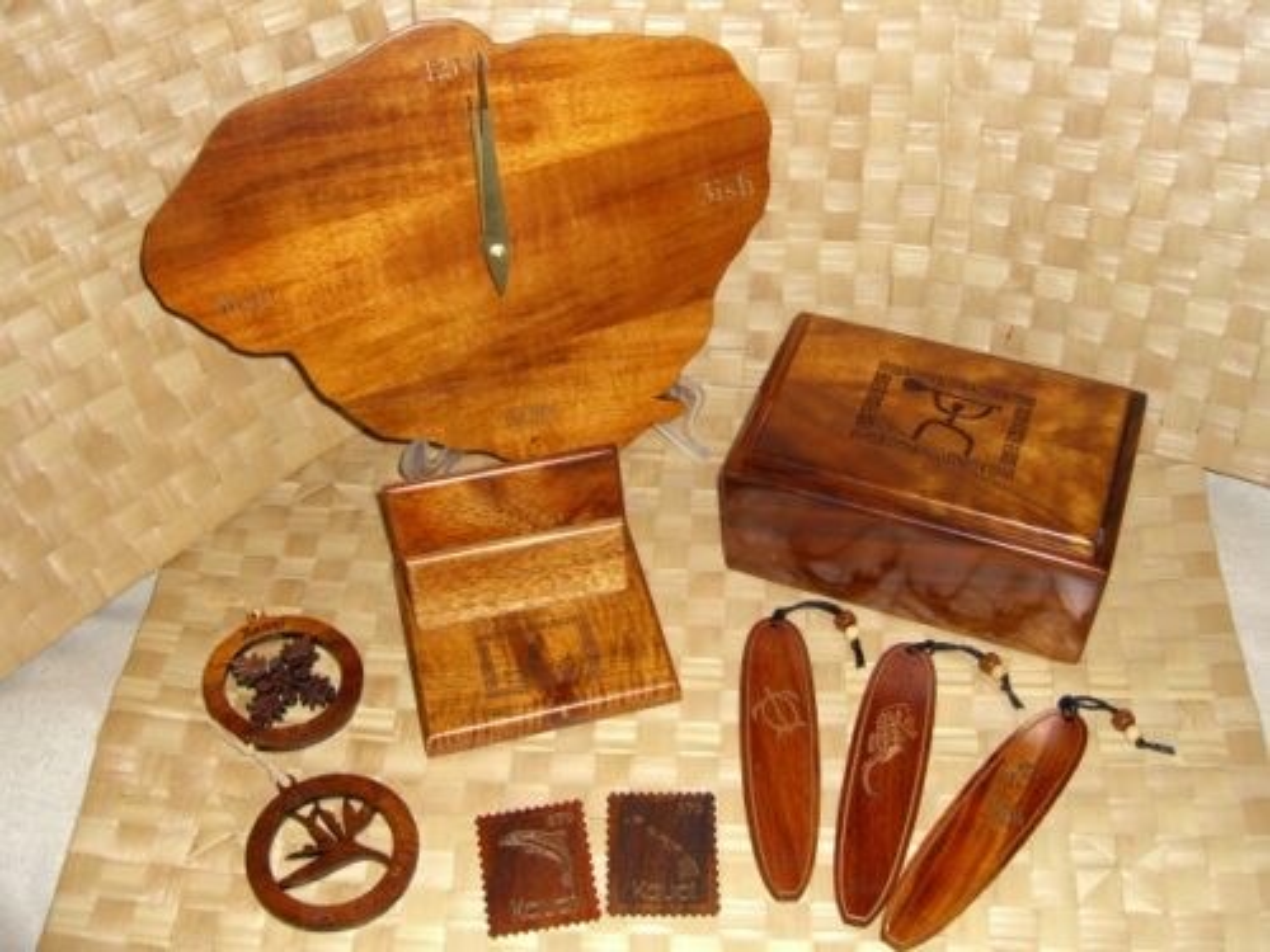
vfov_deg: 37.7
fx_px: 1394
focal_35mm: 38
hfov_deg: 49.0
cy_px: 476
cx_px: 635
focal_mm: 7.9
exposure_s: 1/60
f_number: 2.8
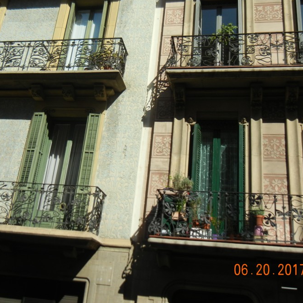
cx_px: 144
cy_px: 130
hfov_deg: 40.9
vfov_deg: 40.8
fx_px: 406
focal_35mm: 41
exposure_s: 1/432
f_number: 7
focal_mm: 5.4
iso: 160
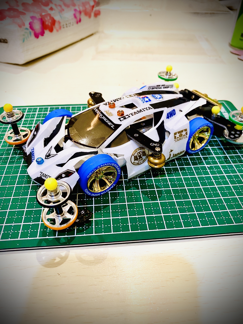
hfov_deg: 53.1
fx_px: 243
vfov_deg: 67.3
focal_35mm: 26
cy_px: 162
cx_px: 122
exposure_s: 1/50
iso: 200
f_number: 1.8
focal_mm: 4.25
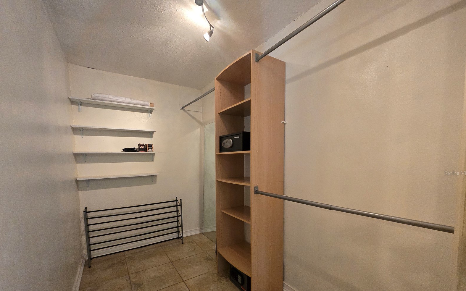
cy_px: 173
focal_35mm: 14
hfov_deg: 105.3
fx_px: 178
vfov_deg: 77.8
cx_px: 236
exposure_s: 1/60
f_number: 2.2
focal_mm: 2.2
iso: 640
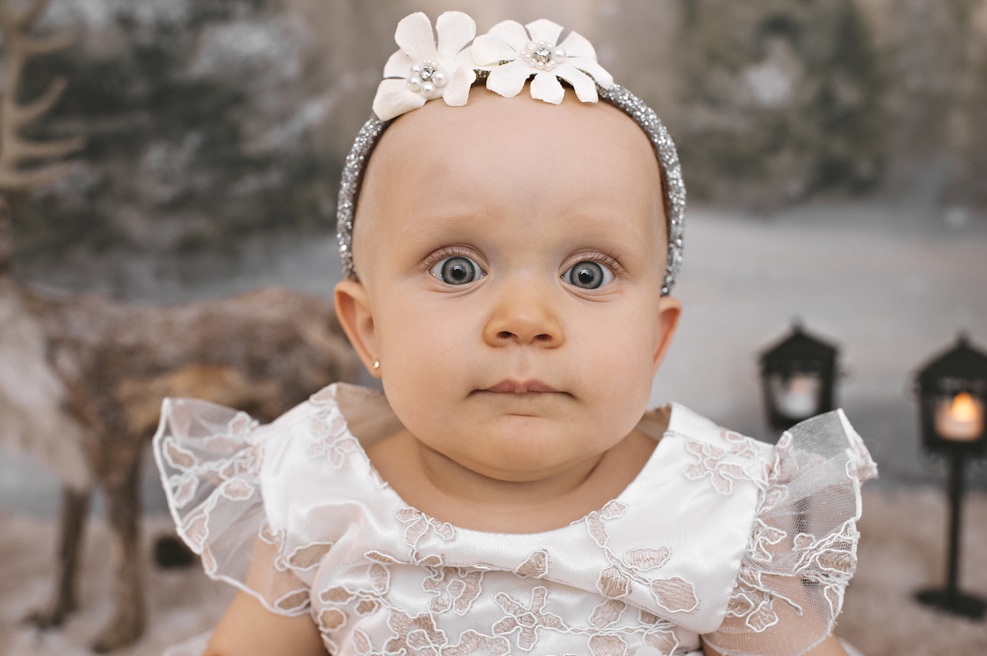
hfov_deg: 54.5
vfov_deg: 37.8
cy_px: 328
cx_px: 494
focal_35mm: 35
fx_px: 959
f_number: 4
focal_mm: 35
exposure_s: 1/200
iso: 640
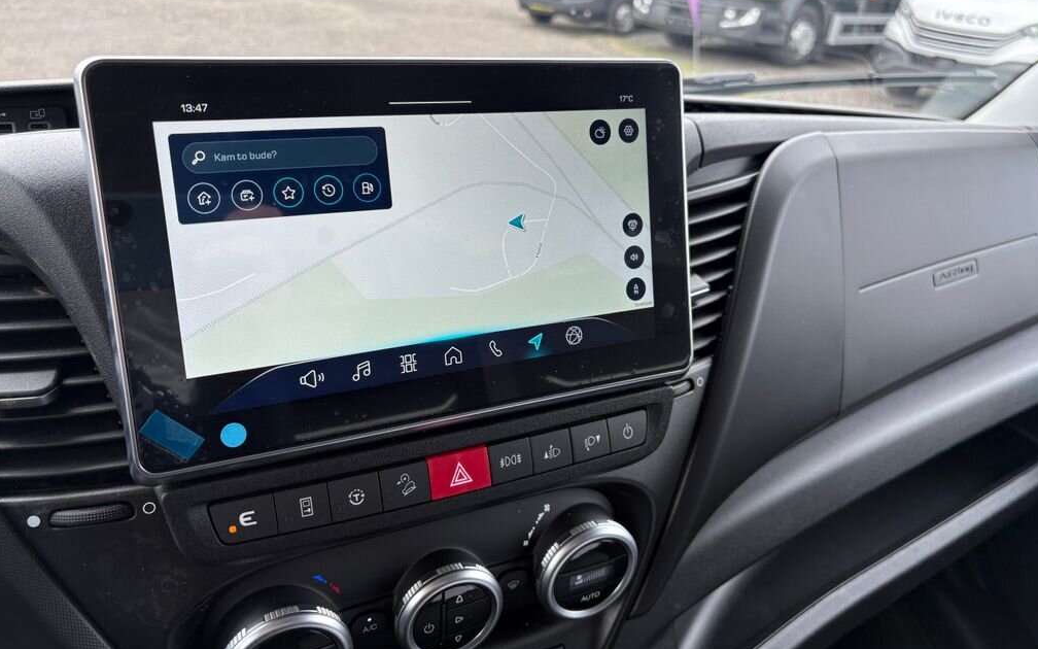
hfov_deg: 66.5
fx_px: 792
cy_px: 299
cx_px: 524
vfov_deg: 44.5
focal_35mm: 28
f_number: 1.6
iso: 40
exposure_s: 1/150
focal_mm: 5.96
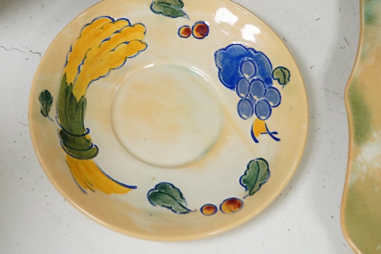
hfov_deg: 31.3
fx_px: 677
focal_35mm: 64
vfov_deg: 21.2
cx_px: 146
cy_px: 89
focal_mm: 30
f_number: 8
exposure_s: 1/160
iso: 2500
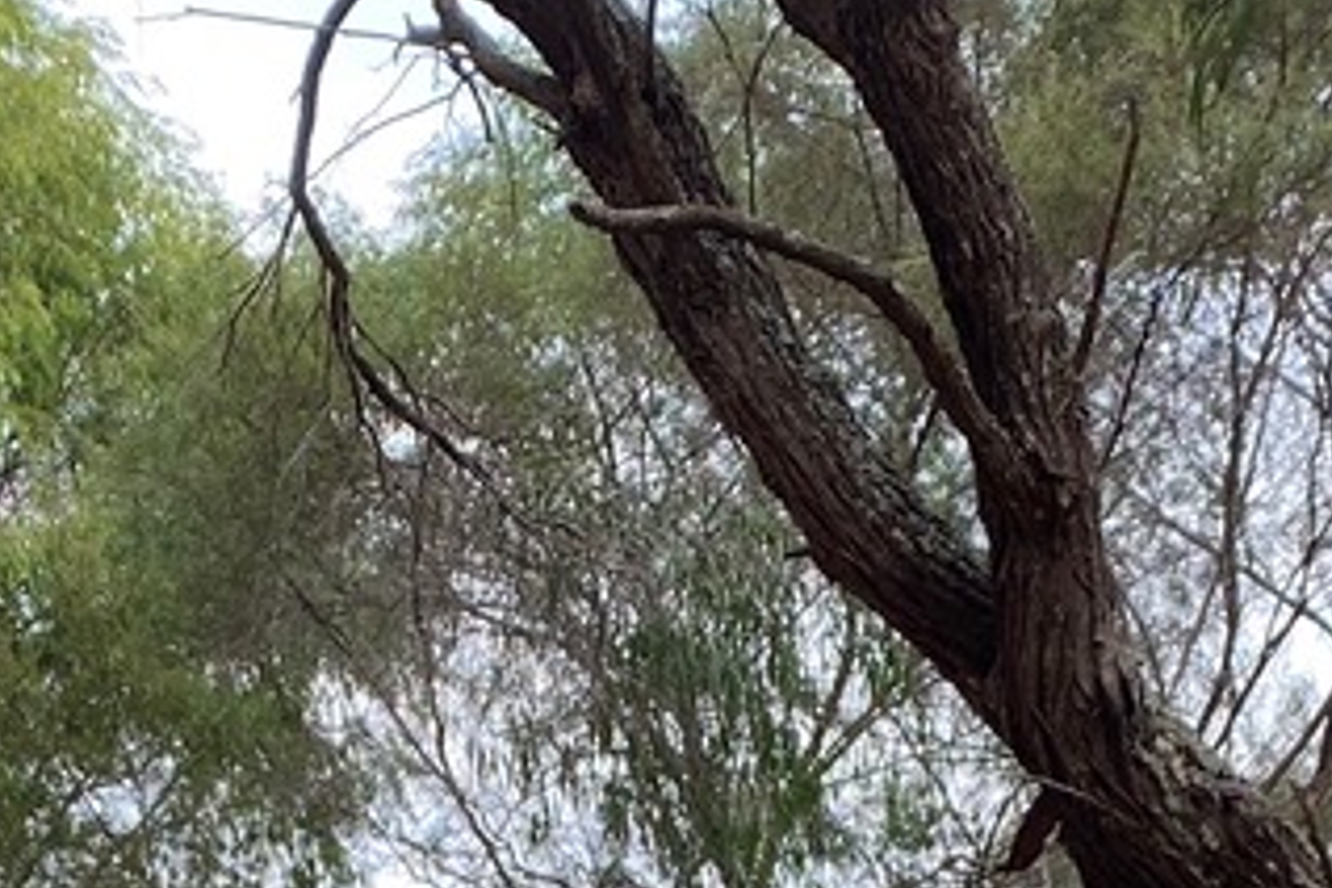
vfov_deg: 11.1
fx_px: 4033
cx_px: 565
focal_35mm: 109
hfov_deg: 18.7
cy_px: 1944
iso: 32
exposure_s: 1/137
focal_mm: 4.25
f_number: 1.8
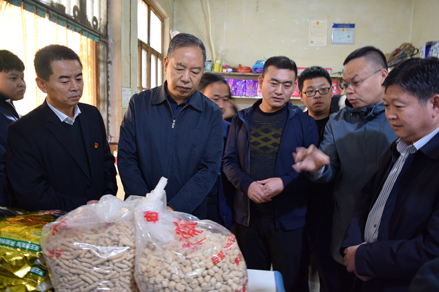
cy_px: 146
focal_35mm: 27
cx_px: 220
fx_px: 329
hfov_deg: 67.4
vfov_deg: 47.9
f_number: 3.5
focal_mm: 18
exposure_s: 1/13
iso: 800
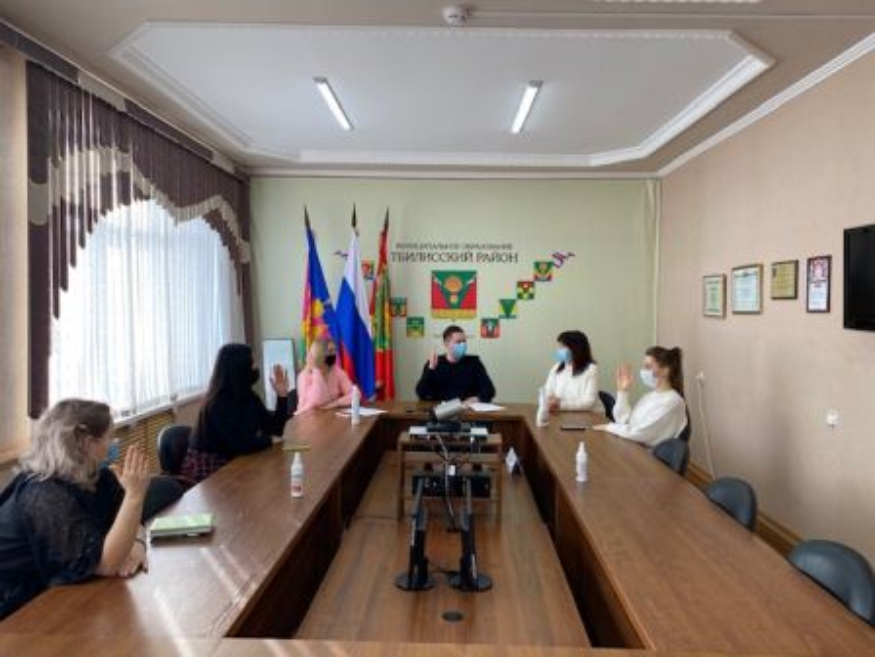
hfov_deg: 67.3
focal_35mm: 26
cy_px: 328
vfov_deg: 53.1
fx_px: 657
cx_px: 438
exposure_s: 1/121
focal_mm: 4.25
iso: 64
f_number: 1.8
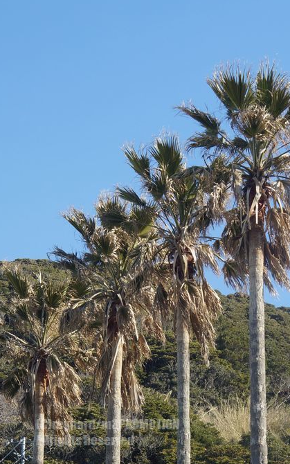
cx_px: 168
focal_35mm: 140
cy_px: 396
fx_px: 1770
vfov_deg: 14.8
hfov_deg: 9.4
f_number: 10
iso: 100
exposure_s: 1/125
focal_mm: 50
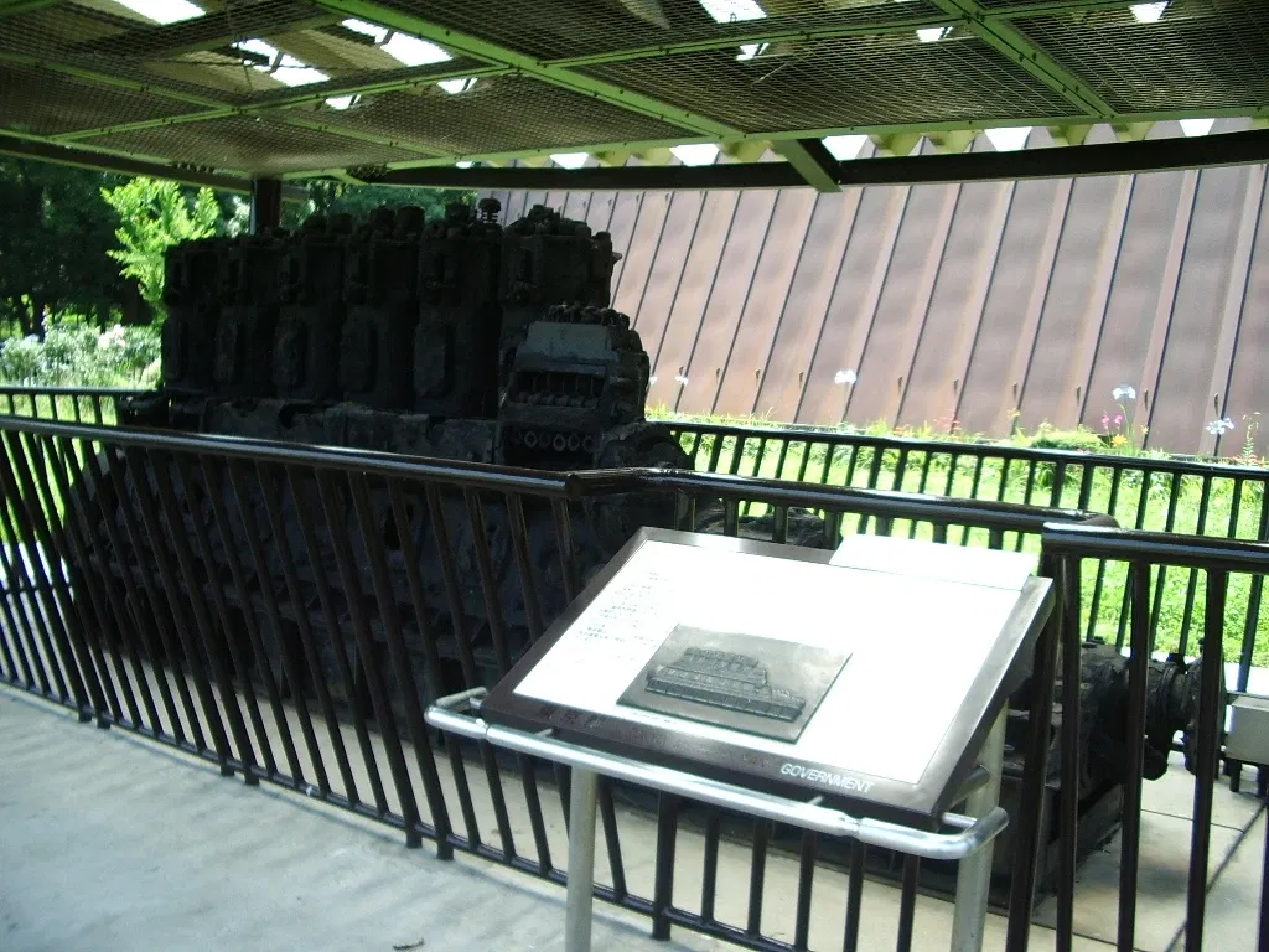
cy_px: 476
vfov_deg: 40.7
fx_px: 1283
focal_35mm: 35
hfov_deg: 52.6
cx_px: 634
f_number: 2.6
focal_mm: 5.8
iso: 50
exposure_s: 1/125
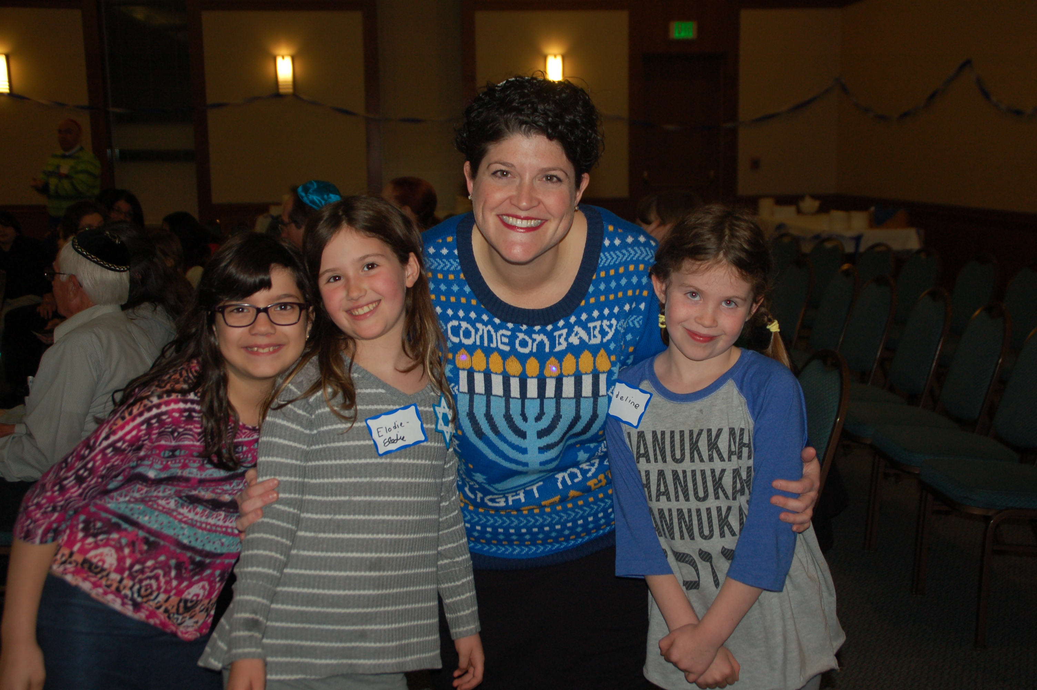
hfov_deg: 41.1
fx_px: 1381
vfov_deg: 28.0
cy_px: 345
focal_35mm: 48
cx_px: 518
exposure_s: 1/60
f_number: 4.2
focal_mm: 32
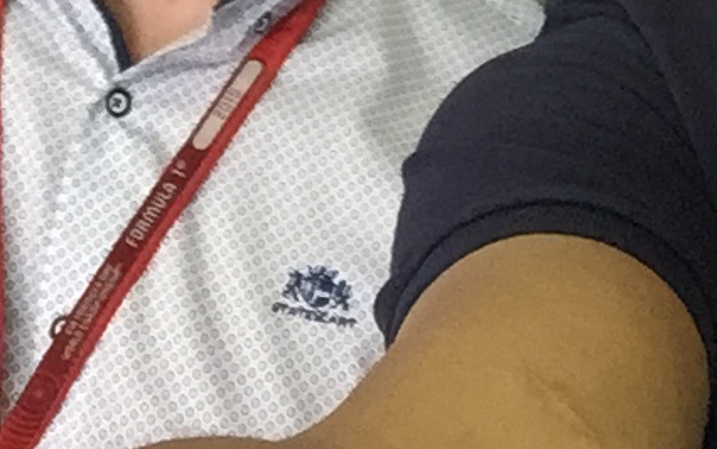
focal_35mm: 99
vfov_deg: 12.2
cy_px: -346
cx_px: 521
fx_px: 1935
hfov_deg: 20.8
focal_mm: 2.65
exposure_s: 1/33
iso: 160
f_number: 2.2
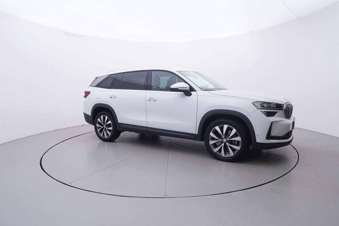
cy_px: 113
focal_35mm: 22
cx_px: 170
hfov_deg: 77.3
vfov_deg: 56.2
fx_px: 212
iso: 200
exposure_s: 1/80
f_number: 5
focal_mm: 15
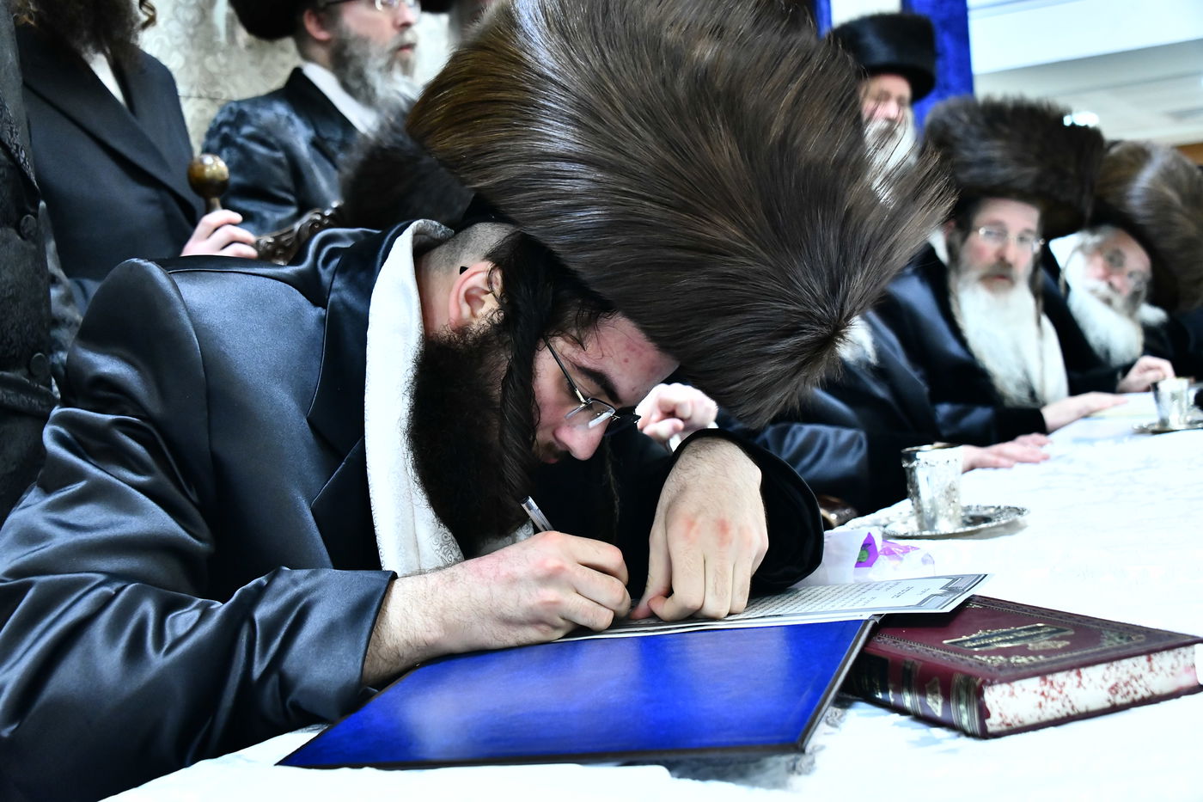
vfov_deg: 31.9
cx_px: 602
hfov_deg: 46.4
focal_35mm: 42
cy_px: 401
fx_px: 1403
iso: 4000
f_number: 5.6
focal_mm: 42
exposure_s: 1/100
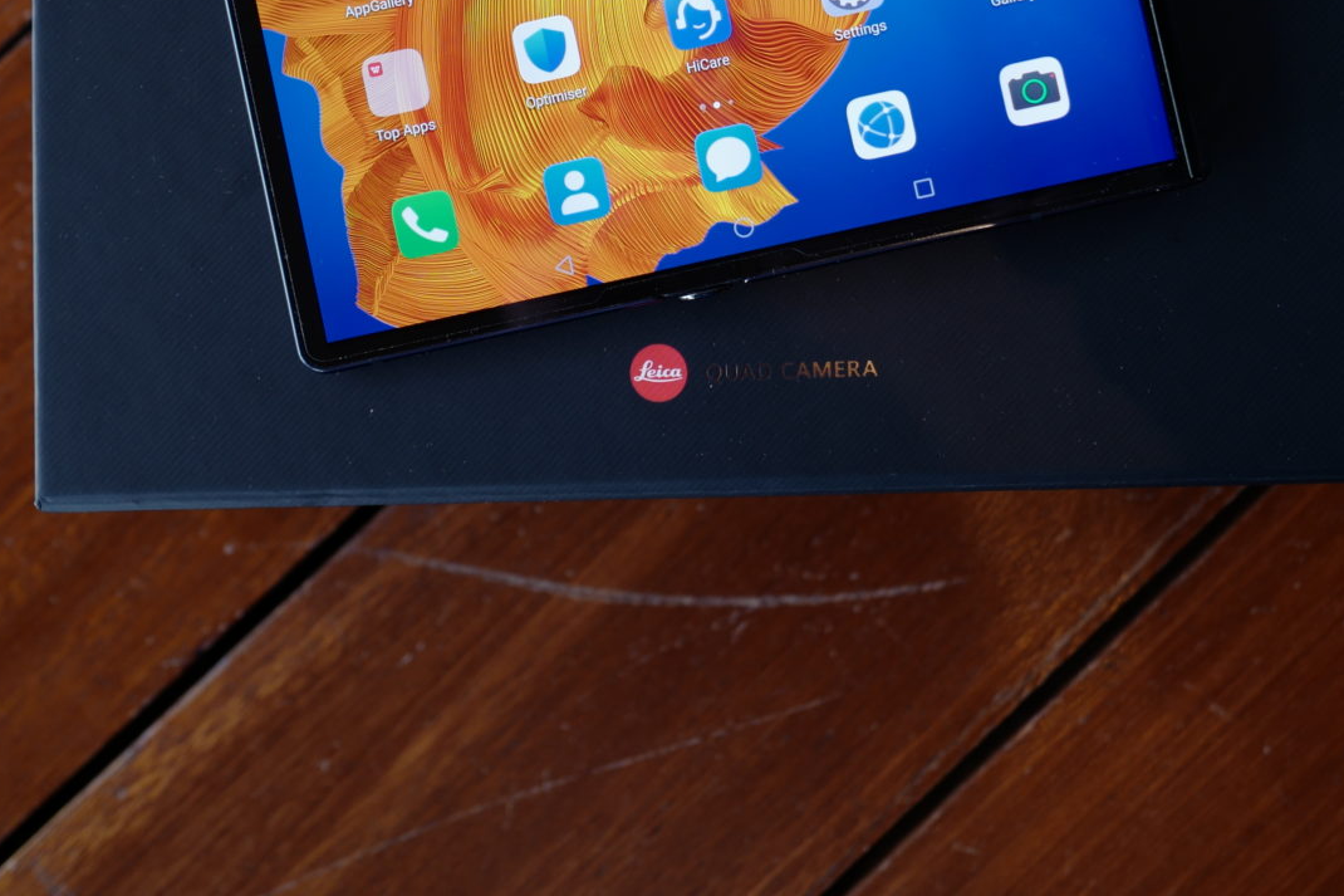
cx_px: 725
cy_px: -12
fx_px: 2501
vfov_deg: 19.7
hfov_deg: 30.1
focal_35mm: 67
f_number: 2.8
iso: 200
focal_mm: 28
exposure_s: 1/30
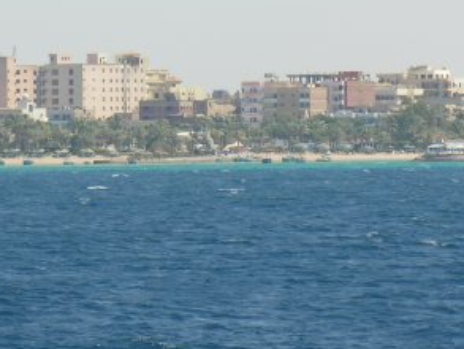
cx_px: 87
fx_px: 7657
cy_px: 127
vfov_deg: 2.6
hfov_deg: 3.5
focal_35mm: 571
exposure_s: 1/168
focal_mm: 53.3
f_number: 7.5
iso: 50
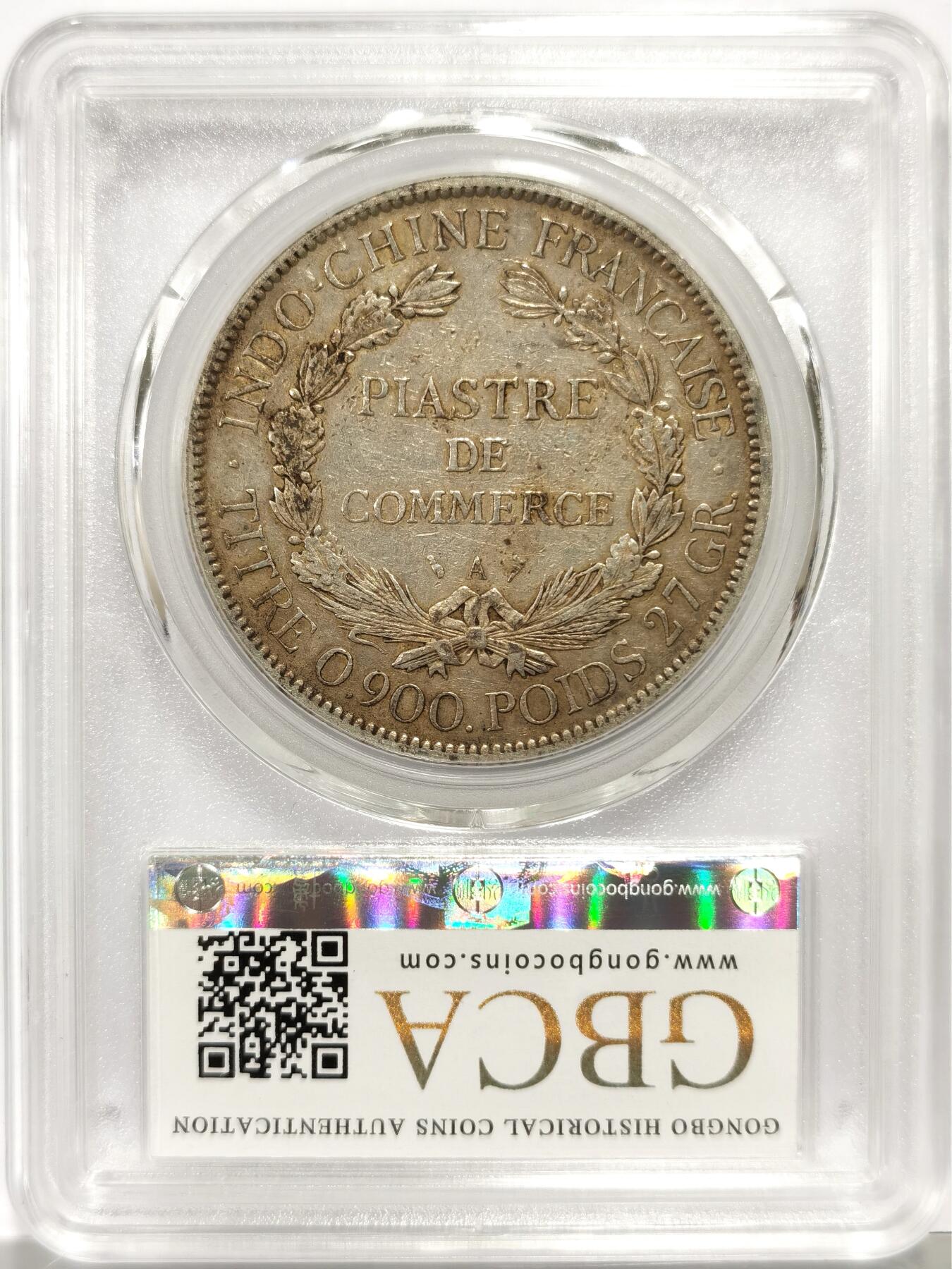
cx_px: 476
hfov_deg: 27.0
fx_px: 1980
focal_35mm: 54
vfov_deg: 35.5
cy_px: 634
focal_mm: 5.56
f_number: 16
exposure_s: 1/100
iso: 125
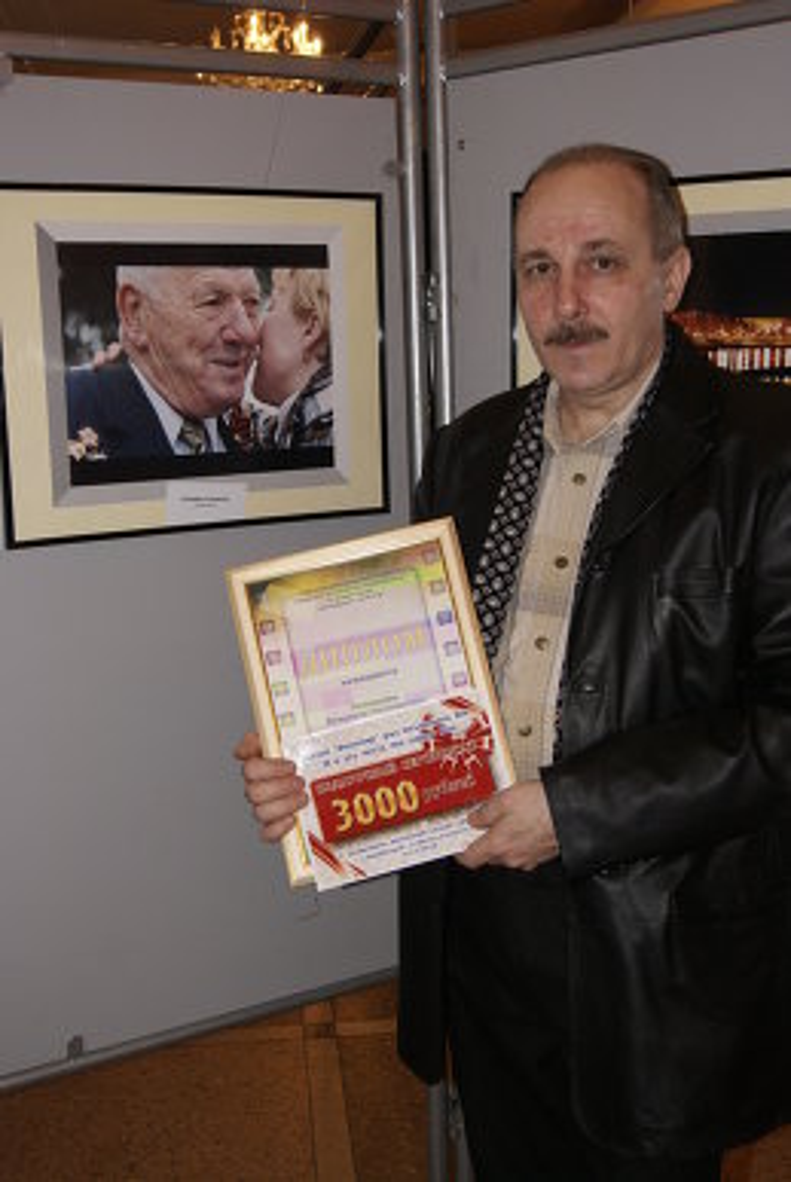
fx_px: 1380
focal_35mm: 42
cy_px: 591
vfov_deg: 46.4
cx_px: 396
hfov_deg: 32.0
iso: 400
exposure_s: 1/60
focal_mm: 28
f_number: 4.5
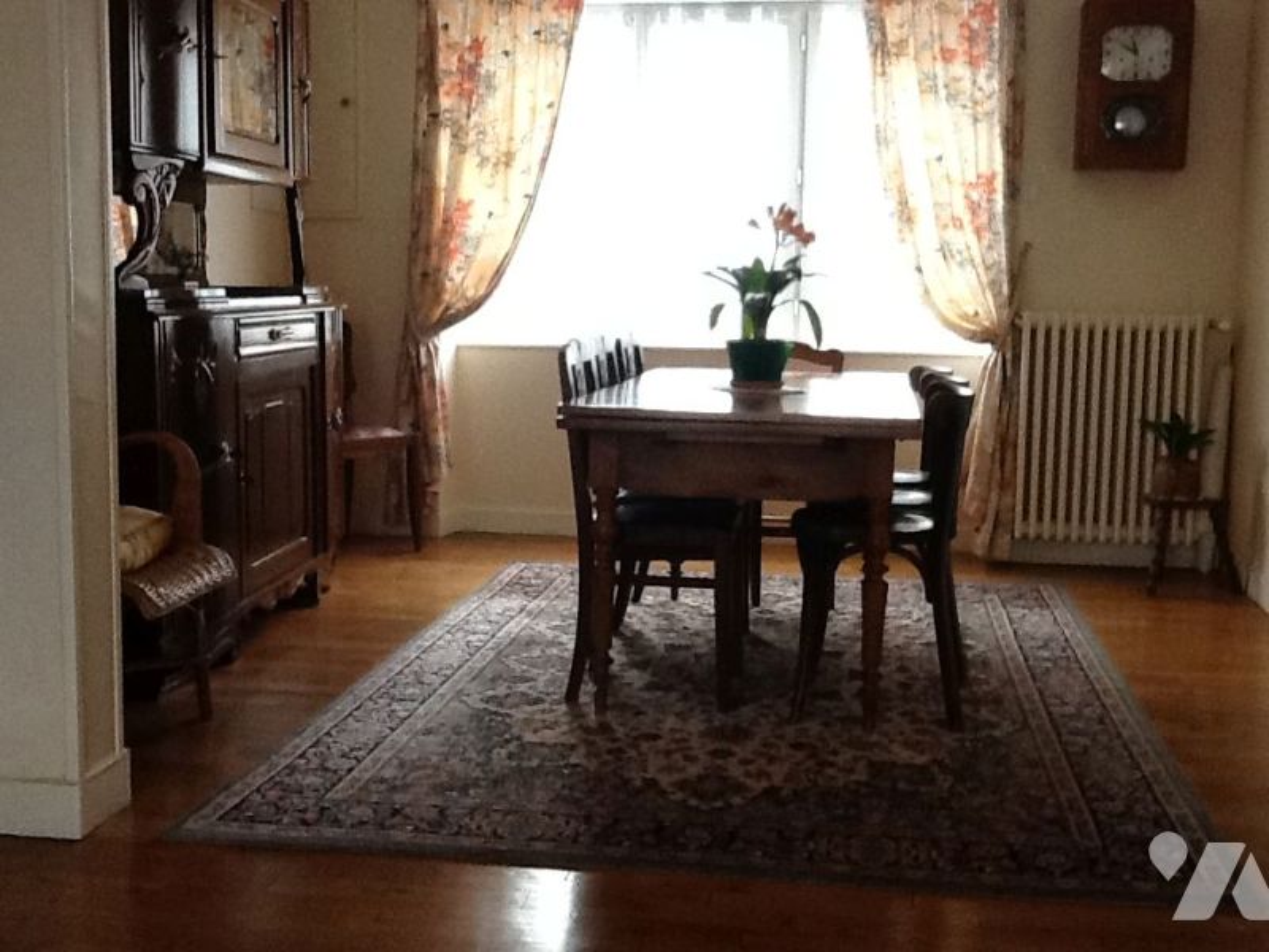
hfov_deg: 42.9
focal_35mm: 44
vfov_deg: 32.9
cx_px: 634
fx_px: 1613
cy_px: 476
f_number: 2.4
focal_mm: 2.03
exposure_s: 1/30
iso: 160
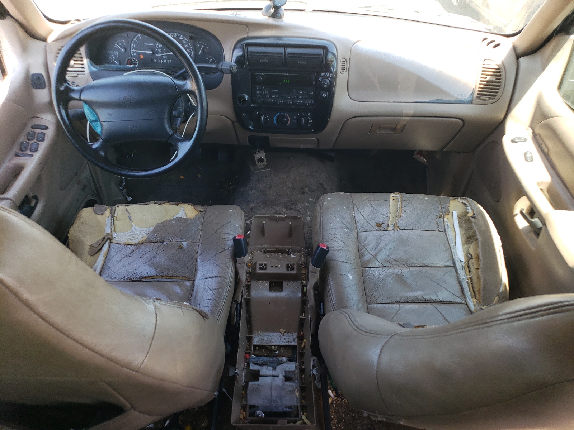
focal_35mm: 26
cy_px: 215
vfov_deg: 53.1
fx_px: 431
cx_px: 287
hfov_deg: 67.3
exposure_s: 1/172
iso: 50
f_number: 1.5
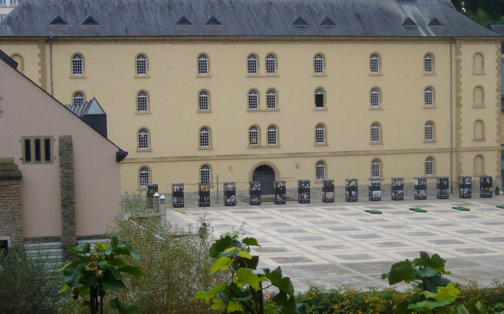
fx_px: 1085
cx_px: 251
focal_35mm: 79
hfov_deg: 26.2
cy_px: 169
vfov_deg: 16.5
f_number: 4.1
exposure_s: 1/200
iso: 100
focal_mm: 12.2
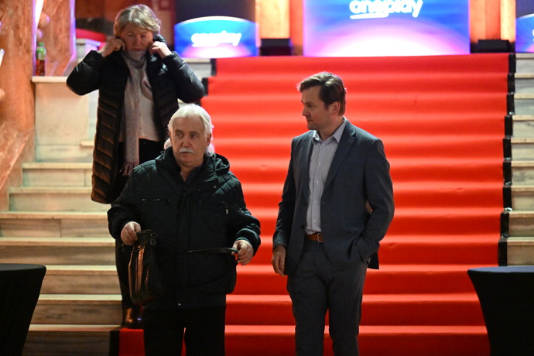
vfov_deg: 8.1
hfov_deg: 12.1
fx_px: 2521
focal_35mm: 170
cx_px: 267
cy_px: 178
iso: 16000
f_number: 2.8
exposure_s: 1/250
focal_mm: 170
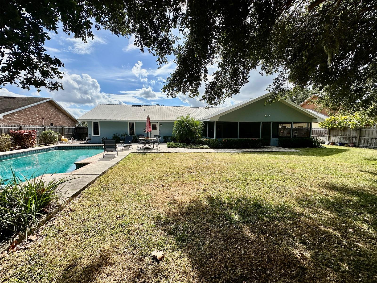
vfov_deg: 85.7
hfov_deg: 102.1
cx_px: 188
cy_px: 142
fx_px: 152
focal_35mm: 14
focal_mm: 2.22
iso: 40
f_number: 2.2
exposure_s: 1/2681
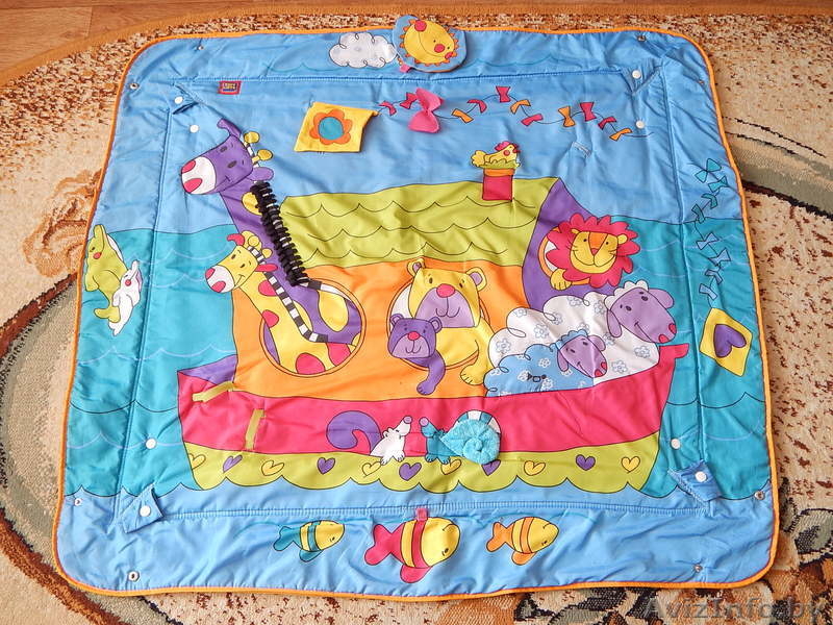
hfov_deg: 58.4
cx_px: 416
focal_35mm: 31
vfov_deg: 45.4
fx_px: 746
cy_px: 312
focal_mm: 5.6
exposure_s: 1/30
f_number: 3.2
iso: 125
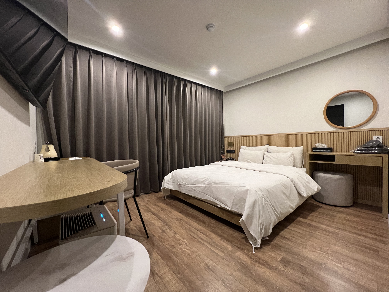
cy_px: 146
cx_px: 194
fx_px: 146
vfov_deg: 89.9
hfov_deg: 106.2
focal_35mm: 13
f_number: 1.8
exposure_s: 1/60
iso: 500
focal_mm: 1.57
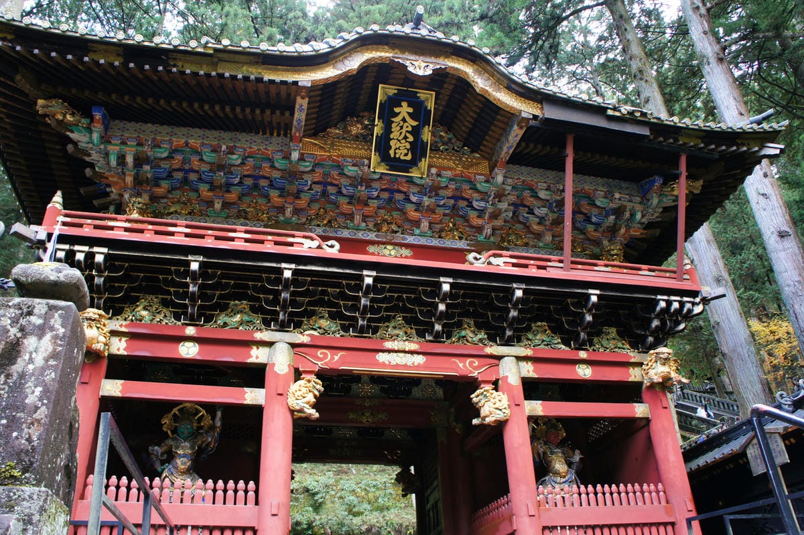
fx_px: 603
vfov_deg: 47.9
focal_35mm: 27
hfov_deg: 67.4
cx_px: 402
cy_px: 268
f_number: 5
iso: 320
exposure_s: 1/30
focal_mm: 18
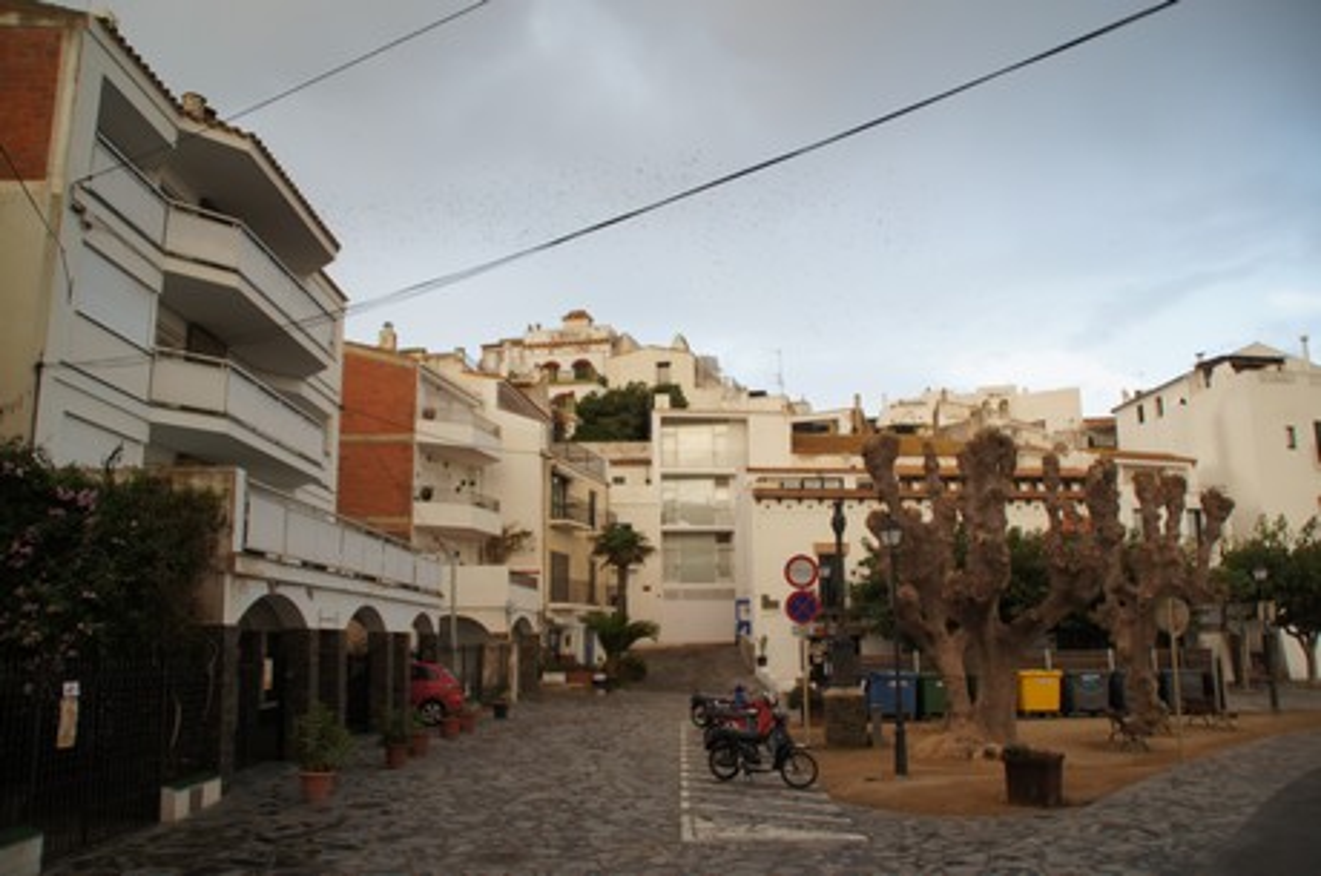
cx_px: 660
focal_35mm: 27
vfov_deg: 47.8
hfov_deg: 67.5
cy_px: 438
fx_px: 989
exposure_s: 1/60
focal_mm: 18
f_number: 5
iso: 100
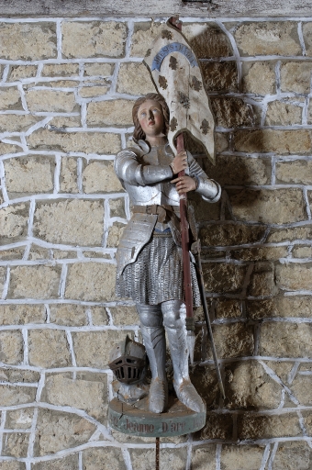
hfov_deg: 23.7
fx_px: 743
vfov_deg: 35.1
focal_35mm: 57
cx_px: 156
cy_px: 235
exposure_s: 1/60
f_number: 16
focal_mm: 38
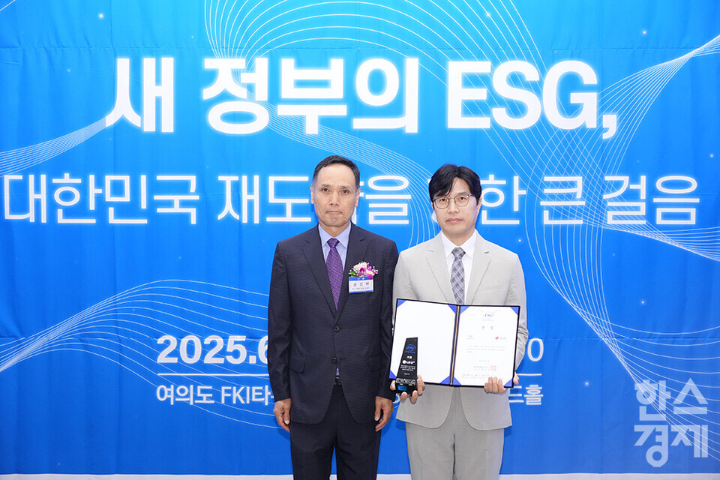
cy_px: 240
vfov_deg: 18.7
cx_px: 360
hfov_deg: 27.7
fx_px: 1460
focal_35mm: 73
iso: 3200
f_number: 5
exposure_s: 1/100
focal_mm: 73
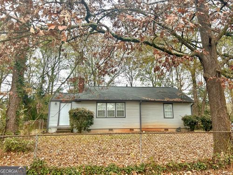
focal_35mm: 26
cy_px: 88
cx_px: 116
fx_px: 175
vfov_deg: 53.1
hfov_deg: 67.3
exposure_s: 1/471
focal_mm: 5.7
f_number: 1.5
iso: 50
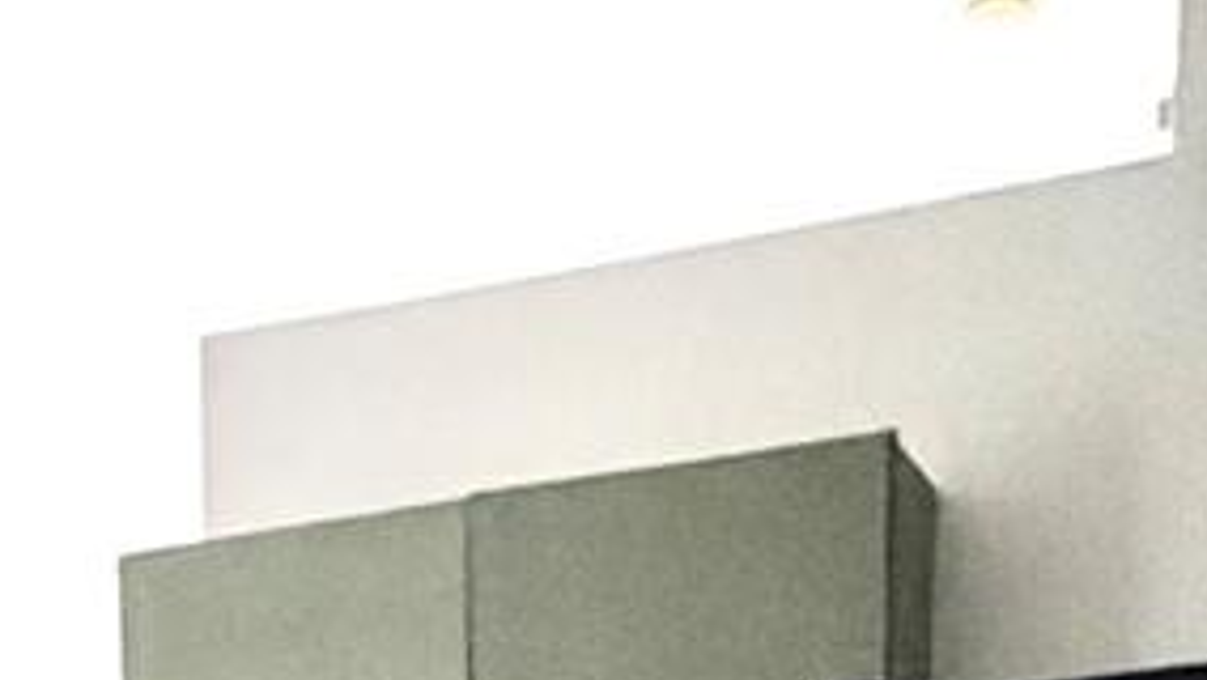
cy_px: 1730
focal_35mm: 86
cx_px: 51
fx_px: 2753
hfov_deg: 23.8
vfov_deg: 11.3
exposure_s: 1/56
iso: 1250
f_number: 2.2
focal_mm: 2.22
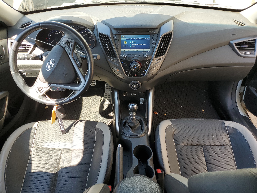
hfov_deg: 67.3
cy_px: 96
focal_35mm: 26
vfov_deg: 53.1
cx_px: 128
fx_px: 193
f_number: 1.5
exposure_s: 1/200
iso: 50
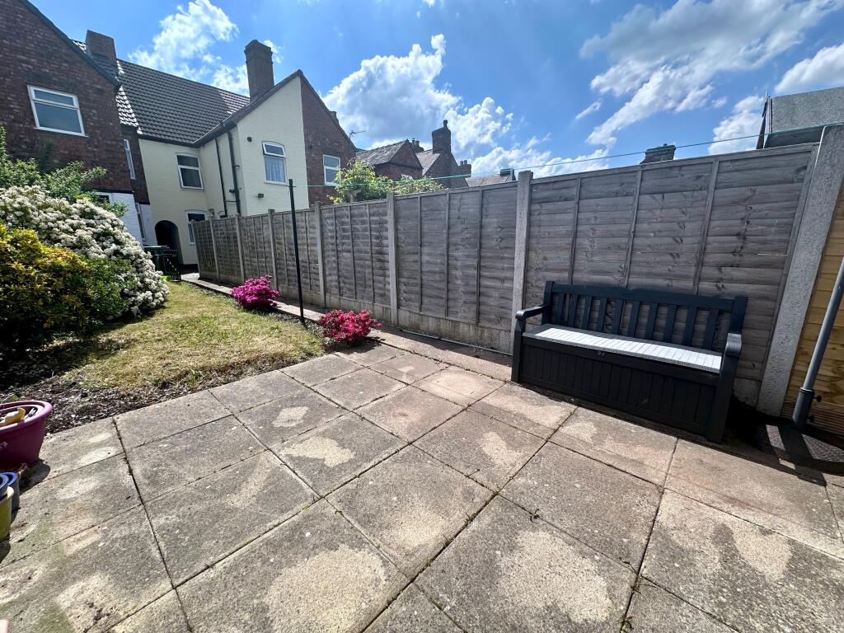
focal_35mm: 14
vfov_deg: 85.7
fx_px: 341
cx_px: 422
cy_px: 316
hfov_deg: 102.1
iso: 40
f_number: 2.2
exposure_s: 1/1435
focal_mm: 2.22
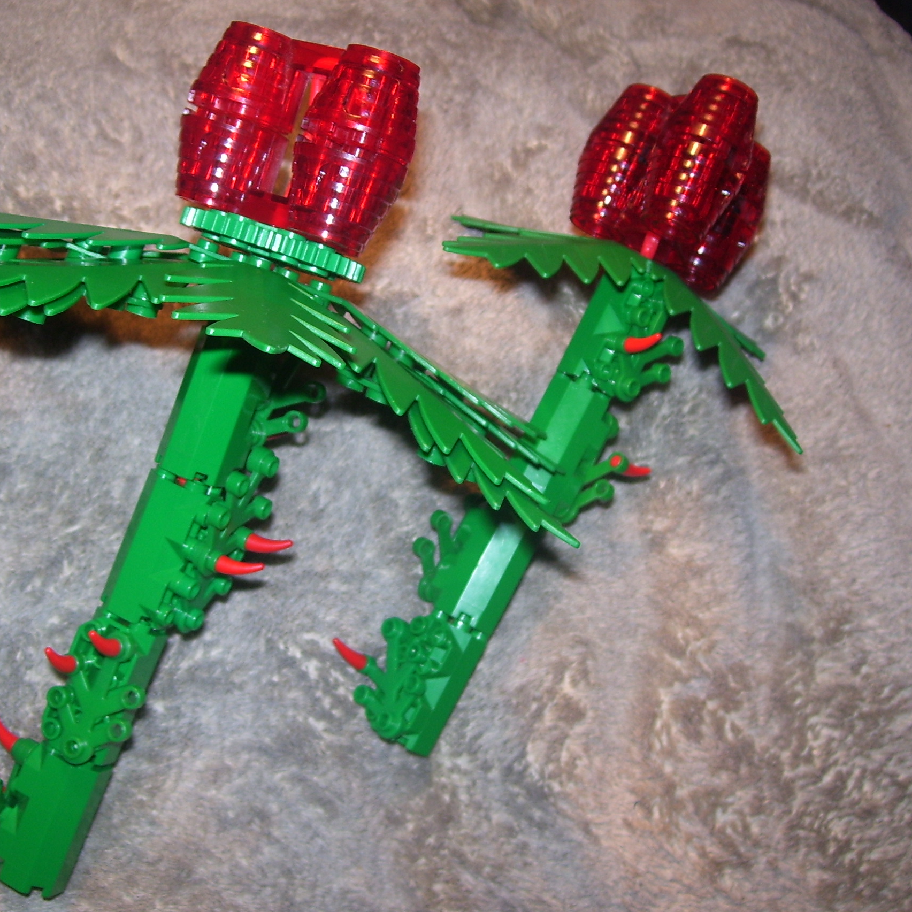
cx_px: 409
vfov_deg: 39.2
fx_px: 1282
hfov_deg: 39.1
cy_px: 459
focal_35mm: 43
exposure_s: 1/60
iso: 80
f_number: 2.7
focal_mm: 6
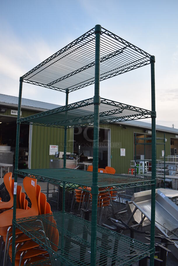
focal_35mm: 27
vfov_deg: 67.3
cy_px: 133
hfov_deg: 48.0
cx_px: 89
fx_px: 200
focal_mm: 18
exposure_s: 1/250
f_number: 5.6
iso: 250
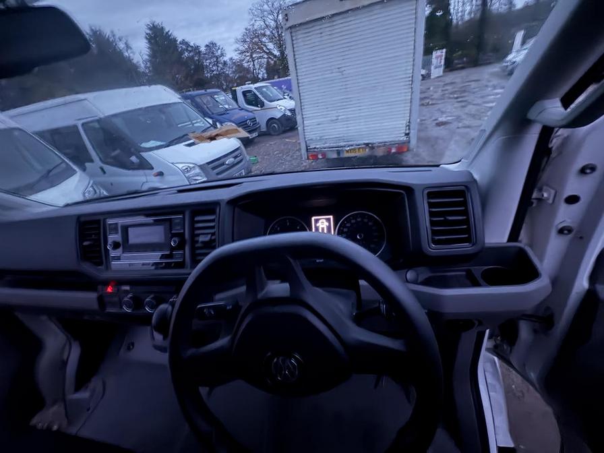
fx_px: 244
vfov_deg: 85.7
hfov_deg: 102.1
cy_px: 226
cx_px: 302
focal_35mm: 14
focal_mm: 2.22
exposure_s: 1/8
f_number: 2.2
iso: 1250
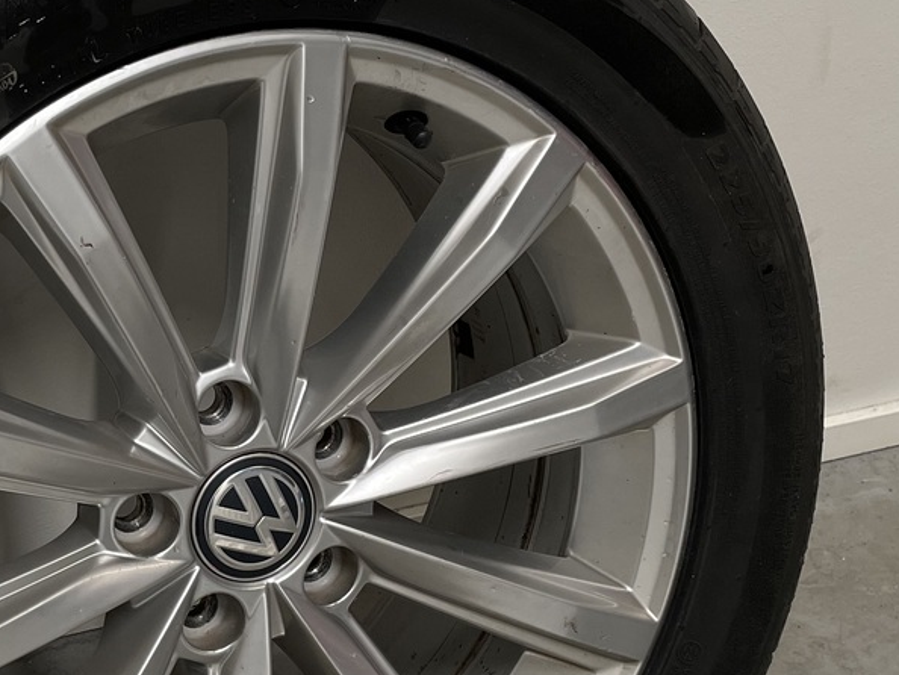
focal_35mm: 63
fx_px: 1637
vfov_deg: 23.3
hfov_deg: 29.2
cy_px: 395
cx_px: 58
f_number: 1.6
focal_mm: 4.2
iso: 80
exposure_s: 1/100
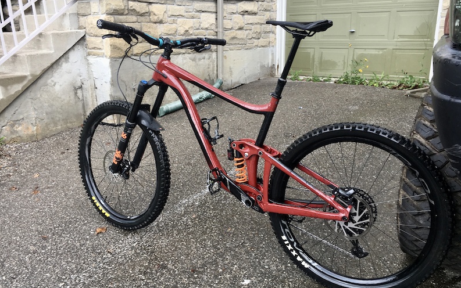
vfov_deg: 40.6
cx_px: 232
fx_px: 390
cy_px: 159
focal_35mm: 31
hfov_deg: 61.2
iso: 25
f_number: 2.2
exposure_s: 1/60
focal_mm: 4.15
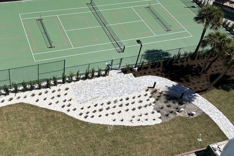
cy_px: 53
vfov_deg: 29.7
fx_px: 292
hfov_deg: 43.2
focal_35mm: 45
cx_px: 85
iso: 50
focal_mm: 5.96
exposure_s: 1/4608
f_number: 1.6
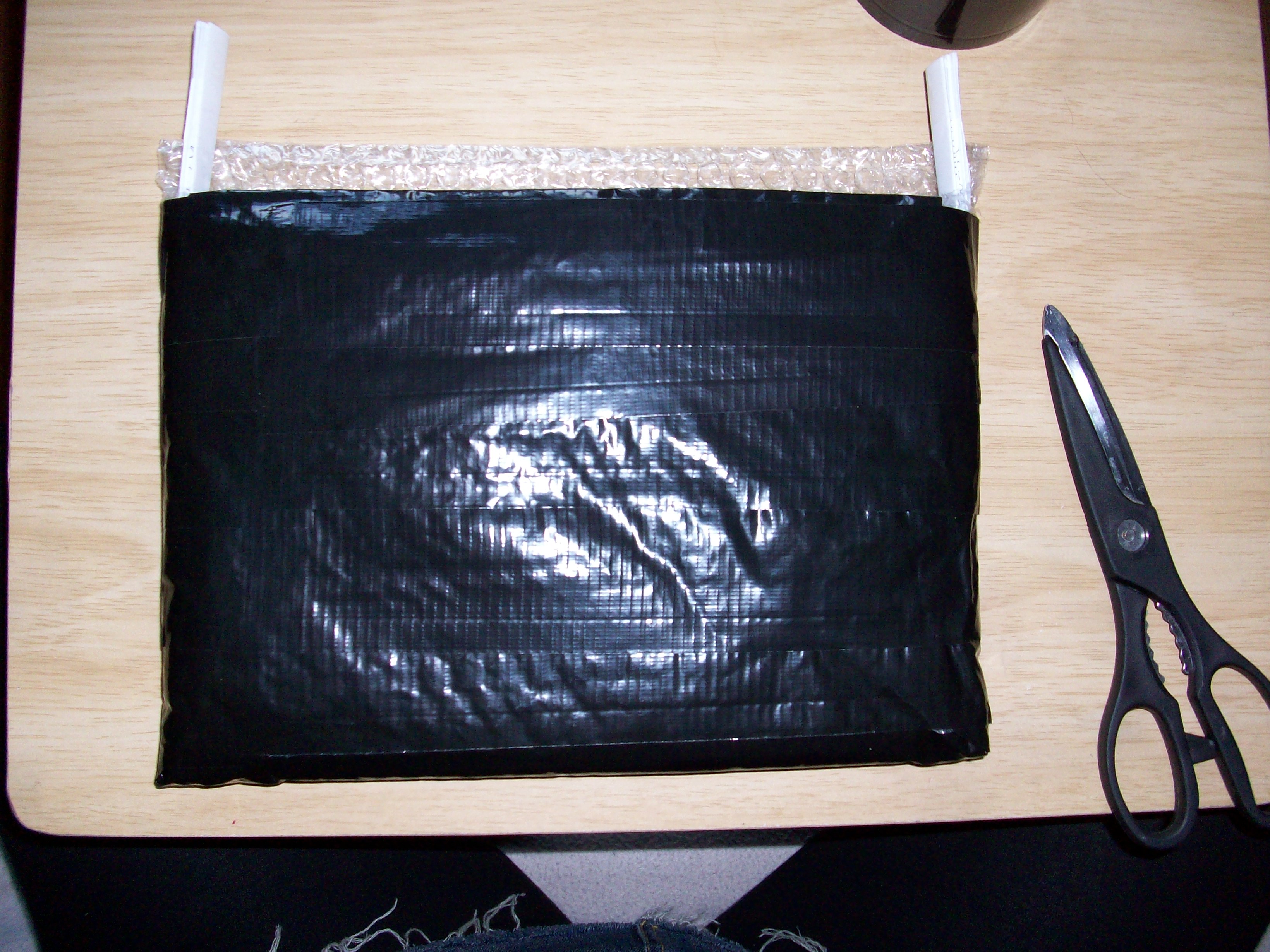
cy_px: 476
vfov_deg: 41.8
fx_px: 1247
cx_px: 635
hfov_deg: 54.0
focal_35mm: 34
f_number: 2.8
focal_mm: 5.7
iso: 160
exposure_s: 1/60
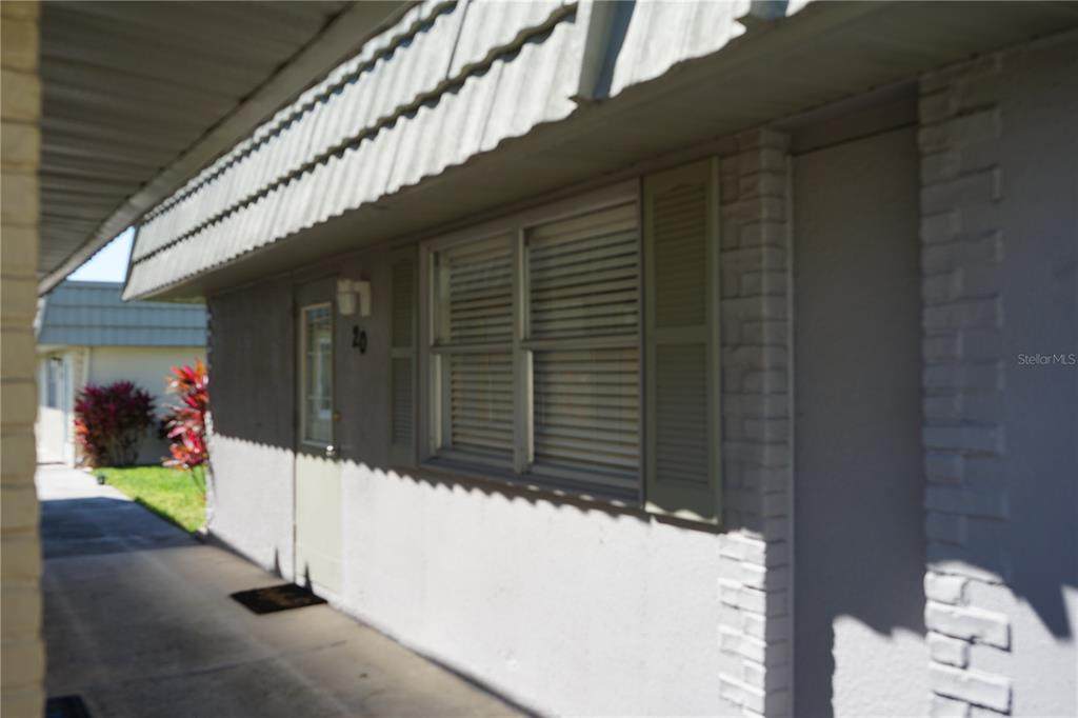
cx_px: 539
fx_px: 928
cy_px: 359
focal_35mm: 31
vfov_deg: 42.3
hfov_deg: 60.3
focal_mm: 31
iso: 100
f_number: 6.3
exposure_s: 1/200
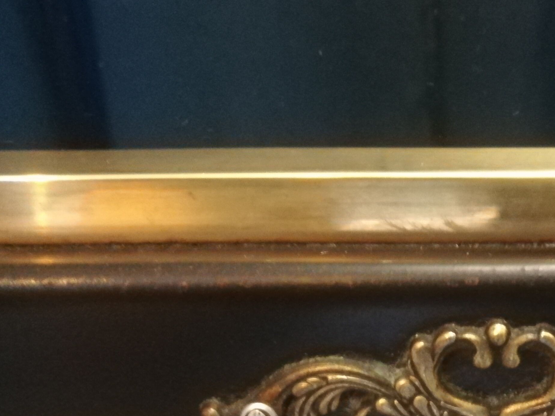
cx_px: 481
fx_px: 898
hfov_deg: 32.9
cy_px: 356
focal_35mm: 56
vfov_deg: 25.5
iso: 2000
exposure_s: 1/14.3
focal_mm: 3.83
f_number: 2.2
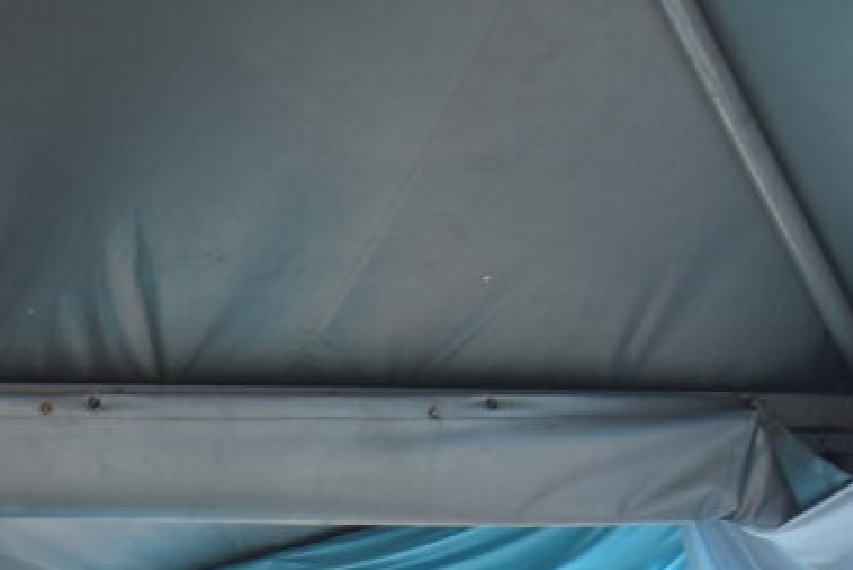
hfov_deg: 15.5
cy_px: 1094
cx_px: -727
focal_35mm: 111
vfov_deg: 11.3
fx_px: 2640
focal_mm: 11
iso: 110
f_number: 5.6
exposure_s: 1/125
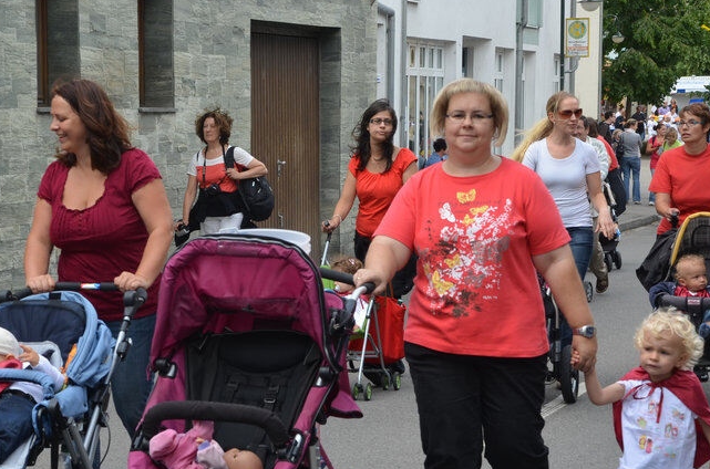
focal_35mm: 117
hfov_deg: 17.5
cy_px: 315
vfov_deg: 11.6
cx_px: 265
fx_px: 2302
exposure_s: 1/250
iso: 200
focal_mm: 50
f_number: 8
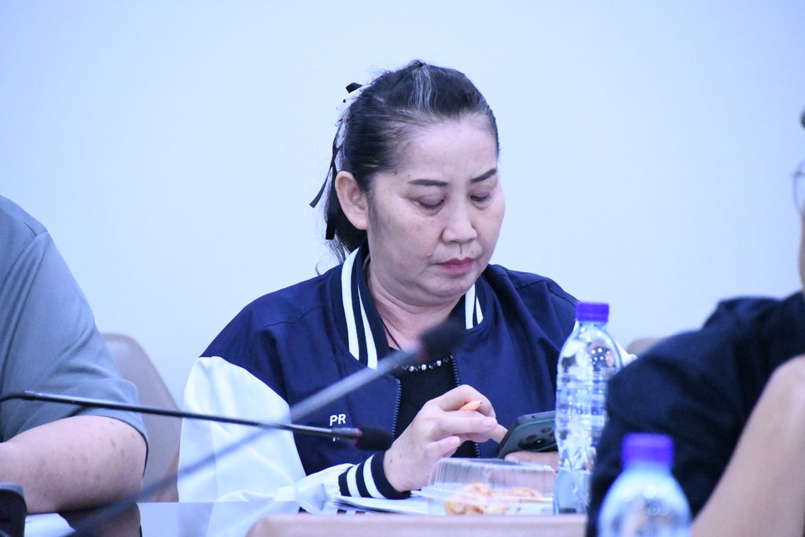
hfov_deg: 6.5
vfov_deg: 4.4
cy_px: 268
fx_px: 7044
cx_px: 402
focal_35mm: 315
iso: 22800
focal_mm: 210
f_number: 6.3
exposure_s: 1/320
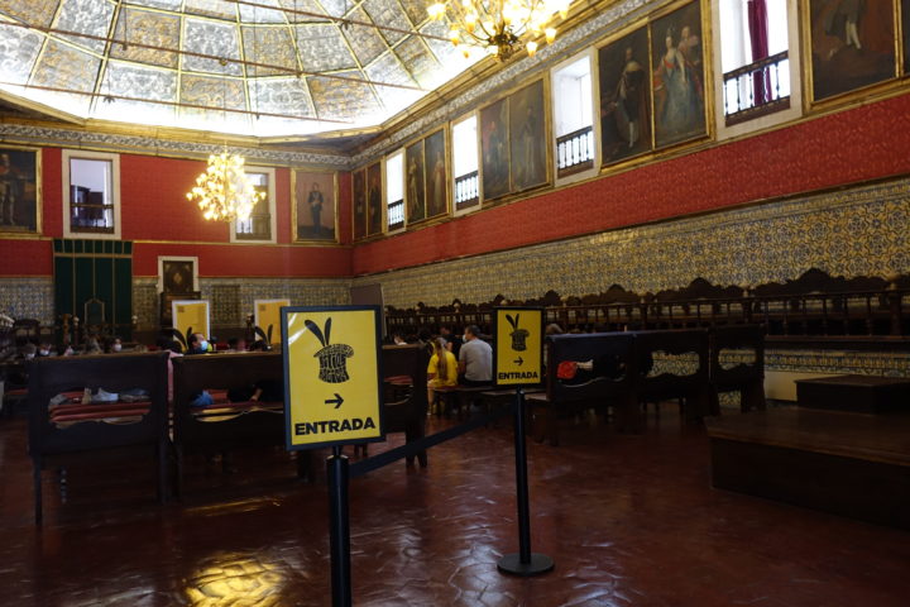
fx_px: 733
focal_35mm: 29
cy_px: 304
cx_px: 455
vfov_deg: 45.0
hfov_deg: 63.7
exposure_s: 1/8
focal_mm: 10.49
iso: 800
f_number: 2.8
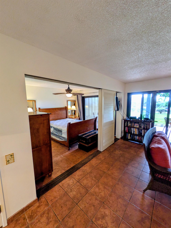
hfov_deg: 85.7
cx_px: 86
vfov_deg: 102.1
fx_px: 92
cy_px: 114
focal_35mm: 14
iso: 198
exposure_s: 1/100
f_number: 2.2
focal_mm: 1.83
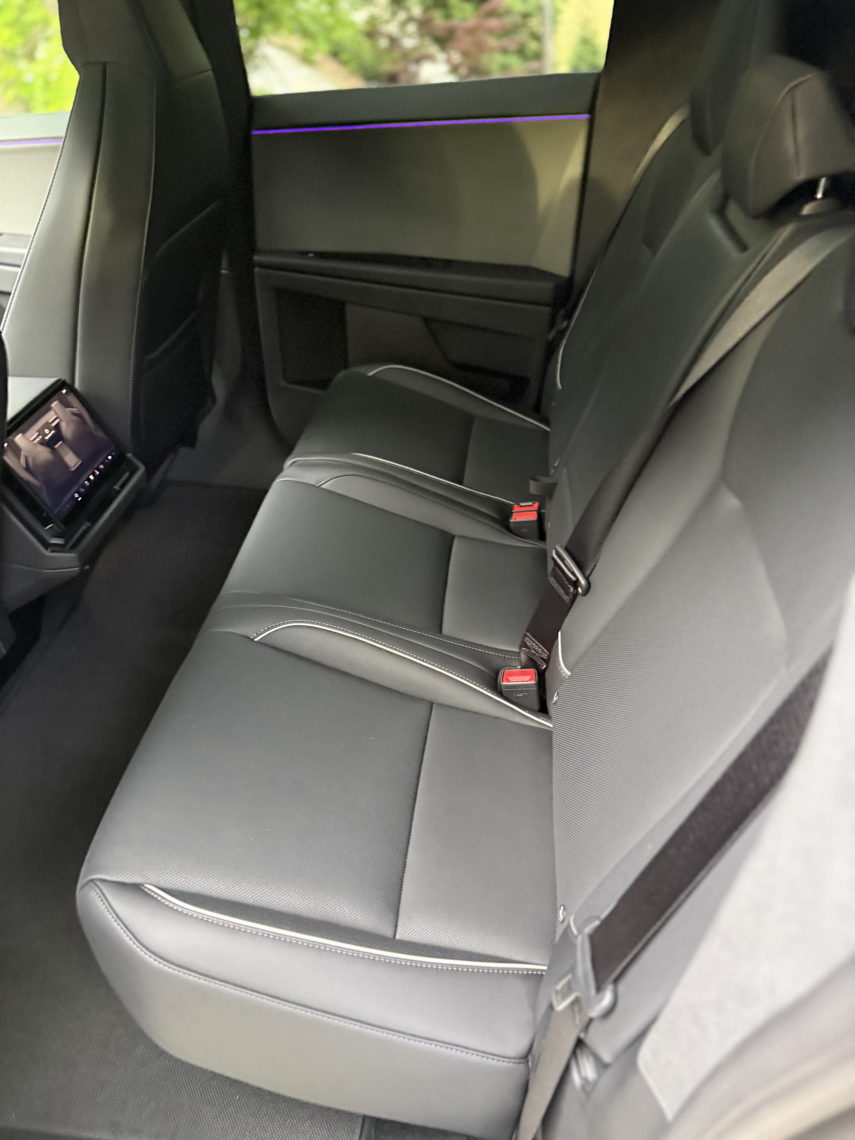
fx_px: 790
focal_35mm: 24
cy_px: 570
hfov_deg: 56.8
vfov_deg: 71.6
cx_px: 428
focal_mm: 6.76
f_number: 1.78
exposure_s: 1/42
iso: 800
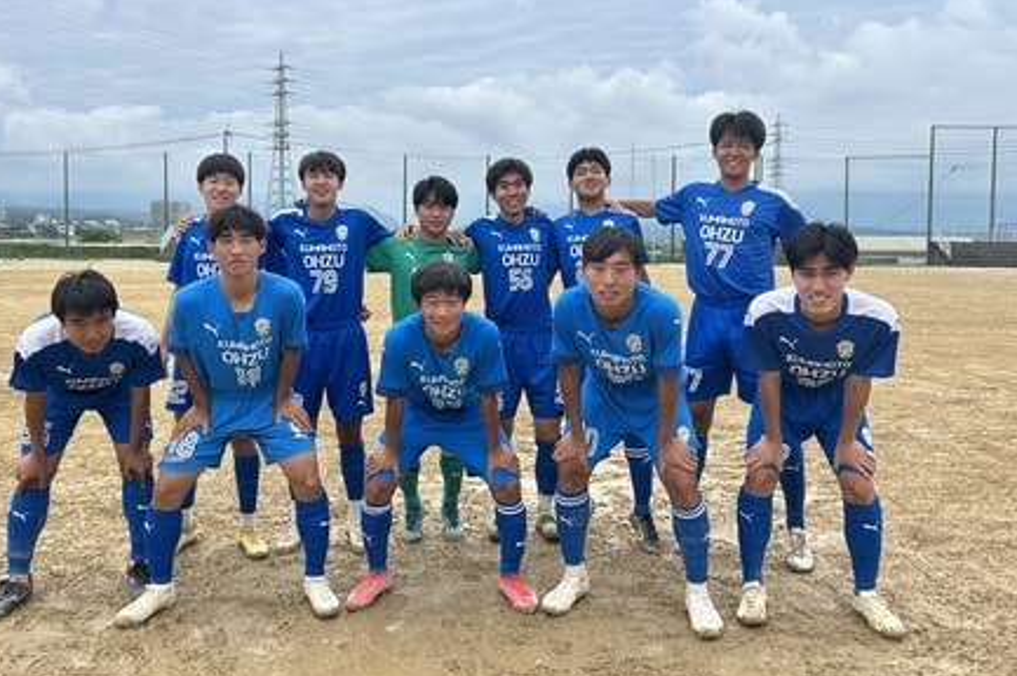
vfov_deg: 43.3
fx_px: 847
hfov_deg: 61.8
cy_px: 265
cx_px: 460
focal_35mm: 30
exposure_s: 1/2915
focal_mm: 5.7
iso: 50
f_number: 1.5
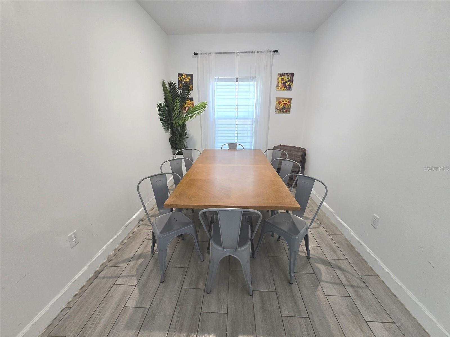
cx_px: 225
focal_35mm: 13
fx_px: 169
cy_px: 168
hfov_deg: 106.2
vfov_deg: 89.9
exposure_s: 1/60
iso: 320
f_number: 2.2
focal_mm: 2.2
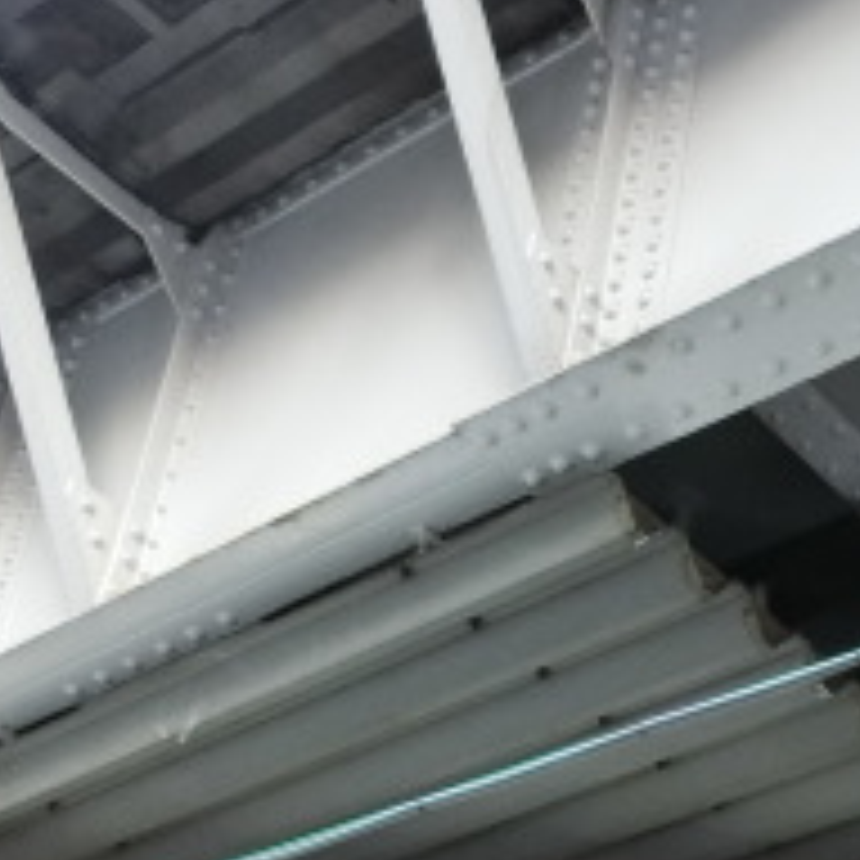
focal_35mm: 86
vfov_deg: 19.4
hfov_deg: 19.2
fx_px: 2417
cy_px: 919
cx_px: 995
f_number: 3.7
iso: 400
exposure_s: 1/125
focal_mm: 5.2
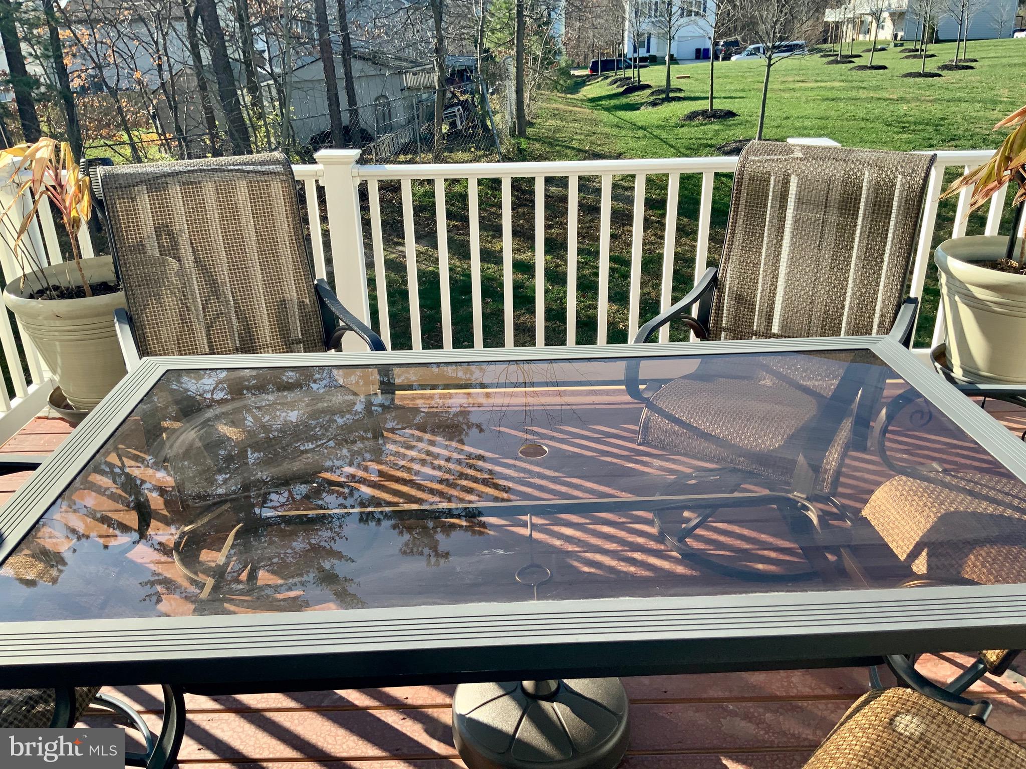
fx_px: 860
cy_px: 384
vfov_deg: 48.2
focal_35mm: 29
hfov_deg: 61.7
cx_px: 513
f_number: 1.8
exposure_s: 1/593
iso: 16
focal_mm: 3
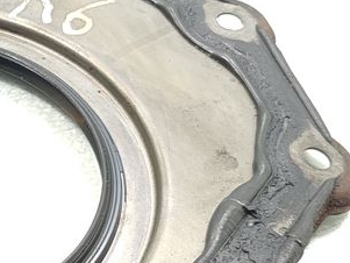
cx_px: -151
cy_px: 183
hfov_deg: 17.6
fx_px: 1032
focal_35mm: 102
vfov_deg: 14.5
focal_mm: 5.89
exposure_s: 1/100
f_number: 1.89
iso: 320
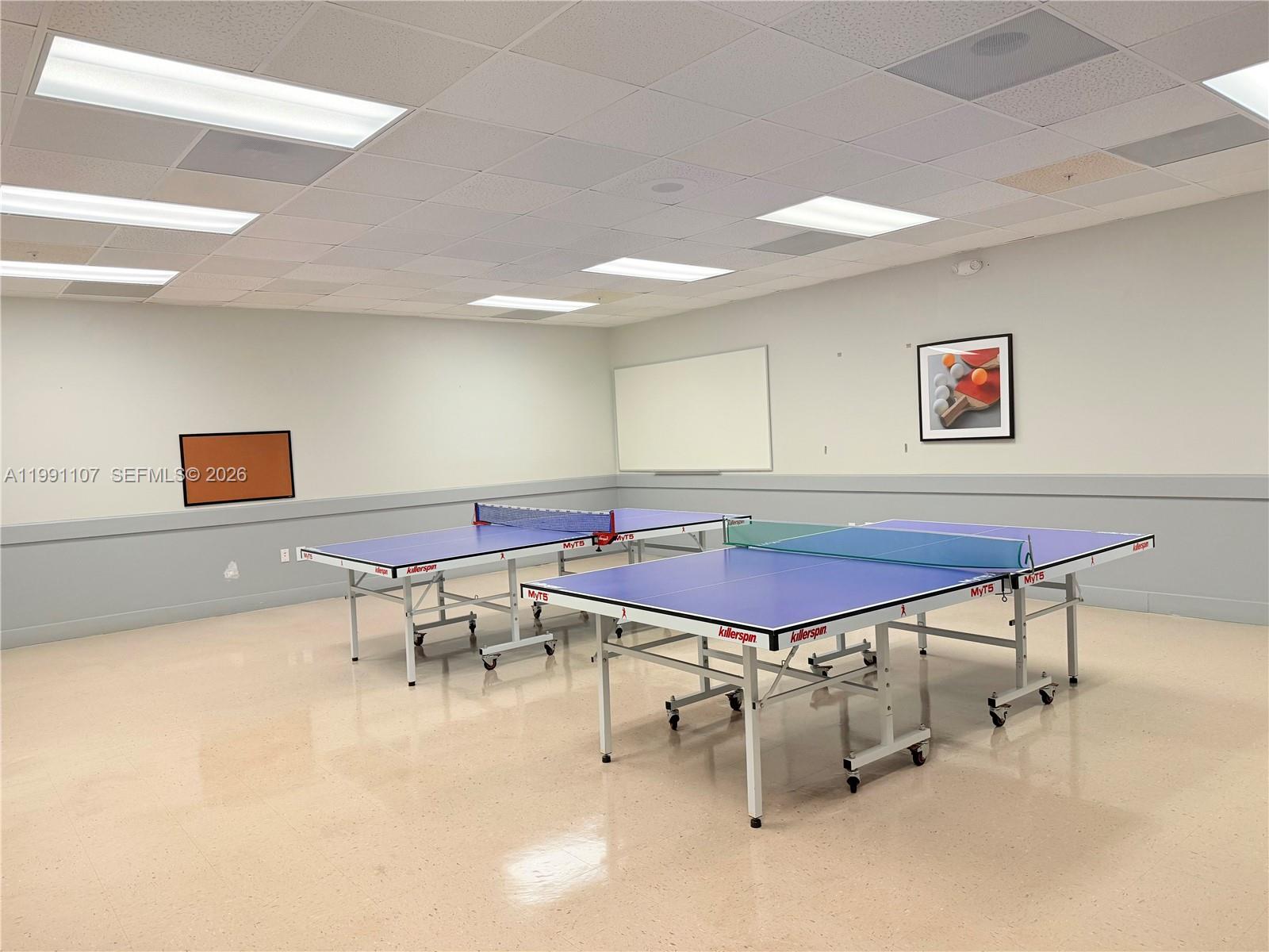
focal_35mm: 24
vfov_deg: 56.8
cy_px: 476
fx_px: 880
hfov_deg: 71.6
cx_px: 634
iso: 100
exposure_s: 1/120
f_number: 1.78
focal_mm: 6.76
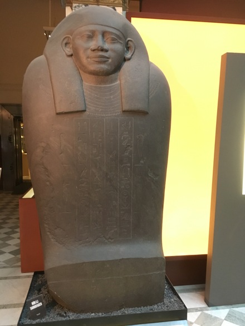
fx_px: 273
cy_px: 163
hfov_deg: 48.3
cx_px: 122
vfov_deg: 61.6
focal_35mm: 29
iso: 500
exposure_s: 1/17
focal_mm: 4.15
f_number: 2.2
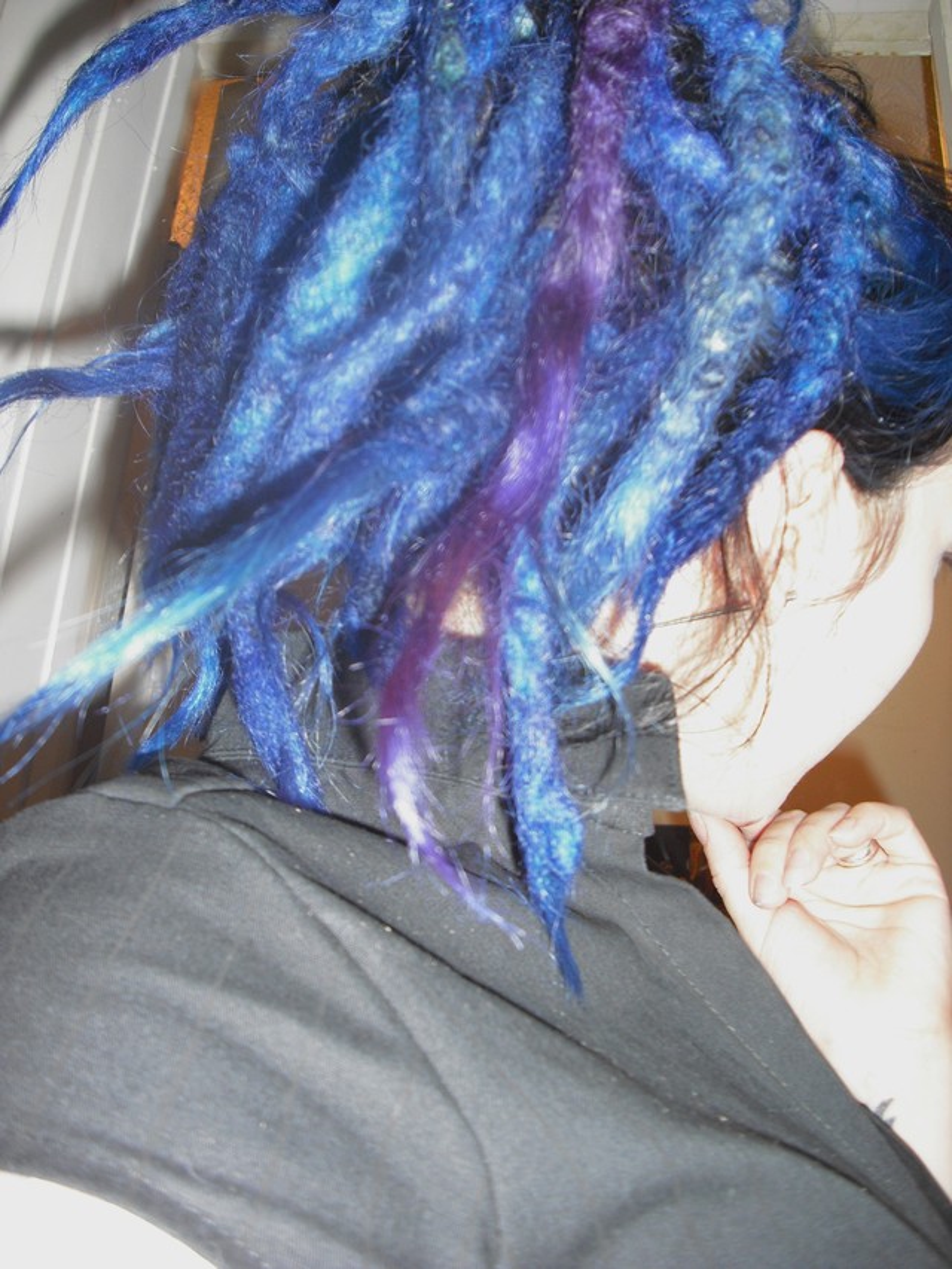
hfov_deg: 37.7
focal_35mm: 38
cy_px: 634
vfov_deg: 49.0
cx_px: 476
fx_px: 1393
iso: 100
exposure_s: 1/60
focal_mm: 6.2
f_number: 2.8
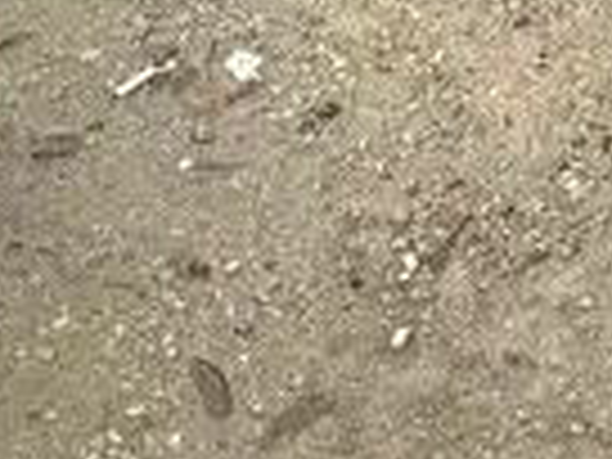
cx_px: 1256
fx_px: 3112
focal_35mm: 176
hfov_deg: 10.3
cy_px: -1184
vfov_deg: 7.0
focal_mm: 6.76
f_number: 1.78
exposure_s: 1/665
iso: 80
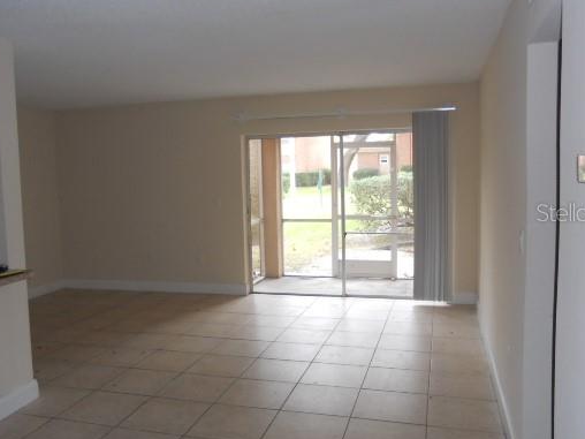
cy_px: 212
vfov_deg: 41.8
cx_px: 276
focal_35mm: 34
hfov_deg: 53.9
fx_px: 575
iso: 160
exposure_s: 1/30
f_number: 3.2
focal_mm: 4.9
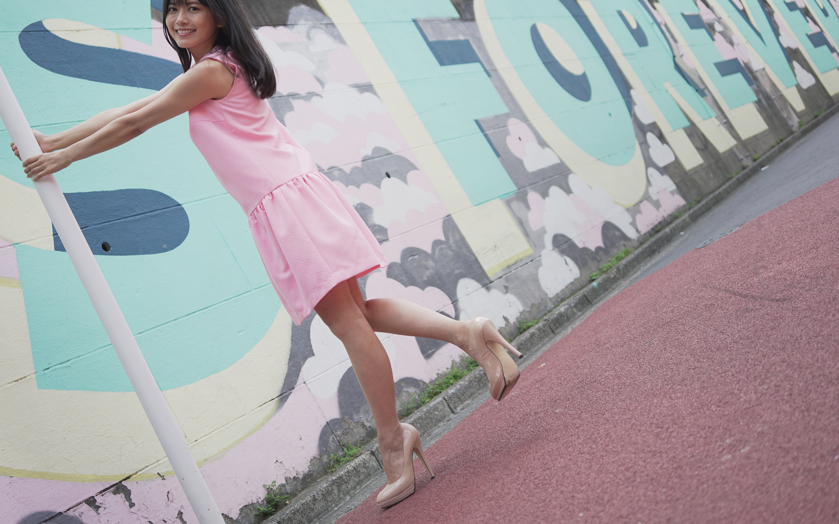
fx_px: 983
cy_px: 190
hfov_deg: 46.2
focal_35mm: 43
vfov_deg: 29.7
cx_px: 379
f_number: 2.8
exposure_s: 1/1000
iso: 200
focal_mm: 35
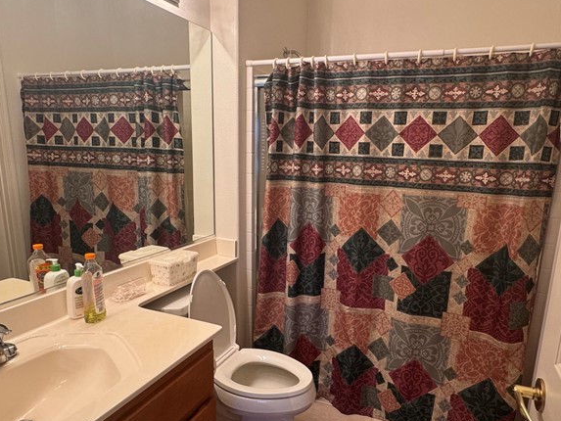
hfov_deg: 69.3
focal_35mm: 25
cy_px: 236
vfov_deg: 54.8
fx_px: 405
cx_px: 295
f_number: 2.2
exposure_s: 1/60
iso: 160
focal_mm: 2.22
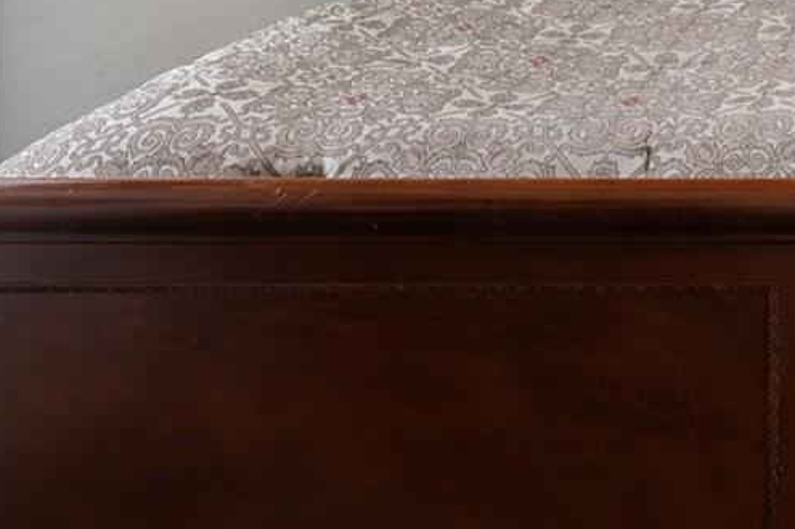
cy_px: -207
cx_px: 1020
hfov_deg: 29.5
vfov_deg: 21.5
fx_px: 1213
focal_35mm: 55
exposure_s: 8
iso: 320
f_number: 8
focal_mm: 17
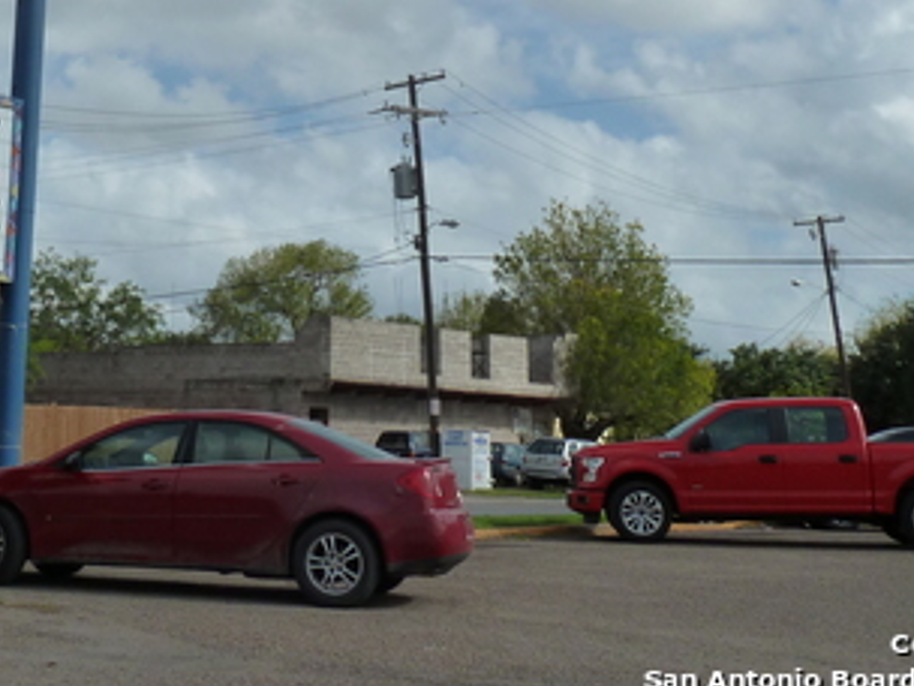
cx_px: 162
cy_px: -24
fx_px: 1611
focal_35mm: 61
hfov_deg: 30.8
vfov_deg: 22.9
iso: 125
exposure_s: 1/800
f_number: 5.6
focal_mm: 4.7
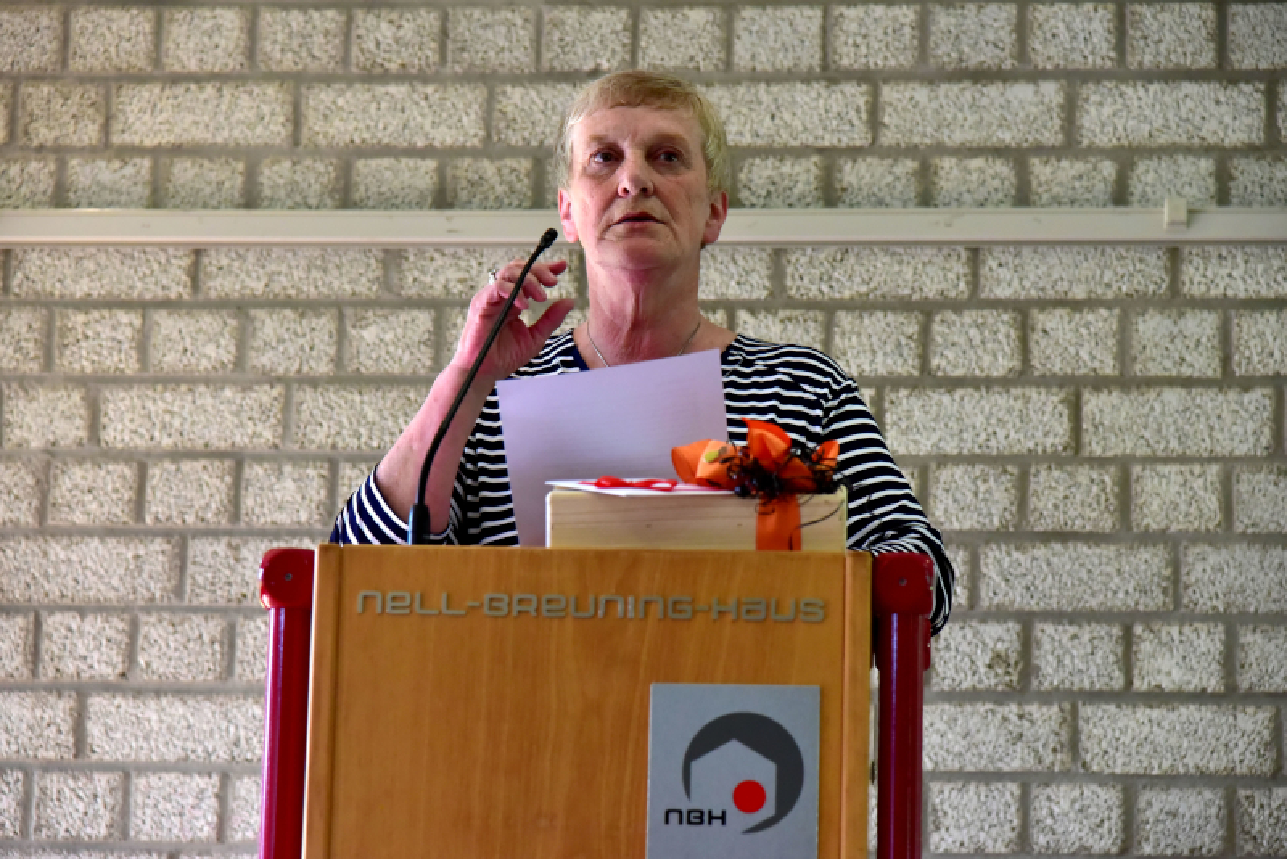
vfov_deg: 12.5
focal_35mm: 110
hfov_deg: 18.6
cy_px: 430
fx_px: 3934
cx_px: 644
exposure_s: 1/800
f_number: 5
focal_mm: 110
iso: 2500
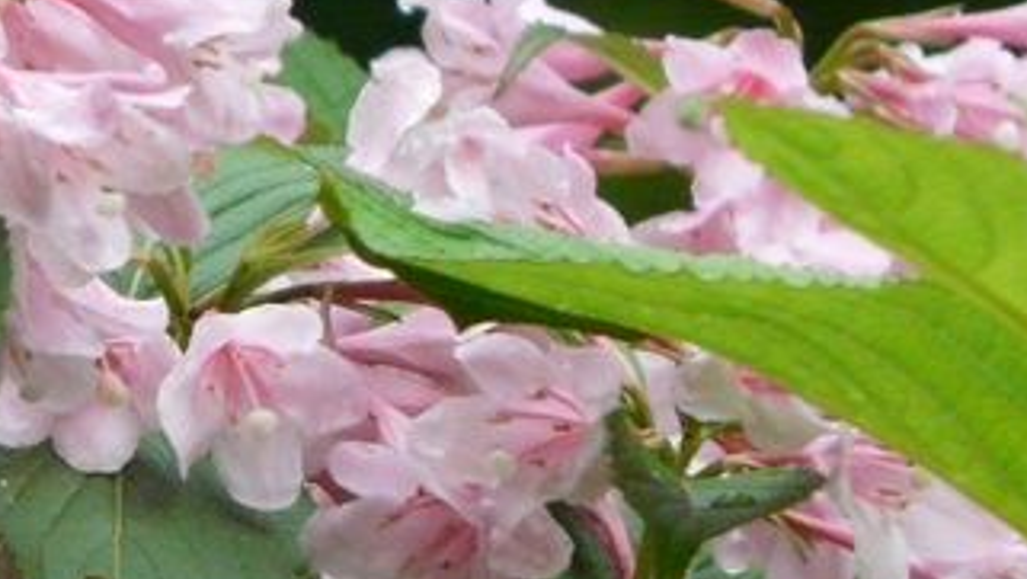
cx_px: 138
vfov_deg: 1.1
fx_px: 29891
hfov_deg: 2.0
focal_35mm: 1097
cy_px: 352
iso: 500
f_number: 3.6
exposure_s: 1/400
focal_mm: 66.3
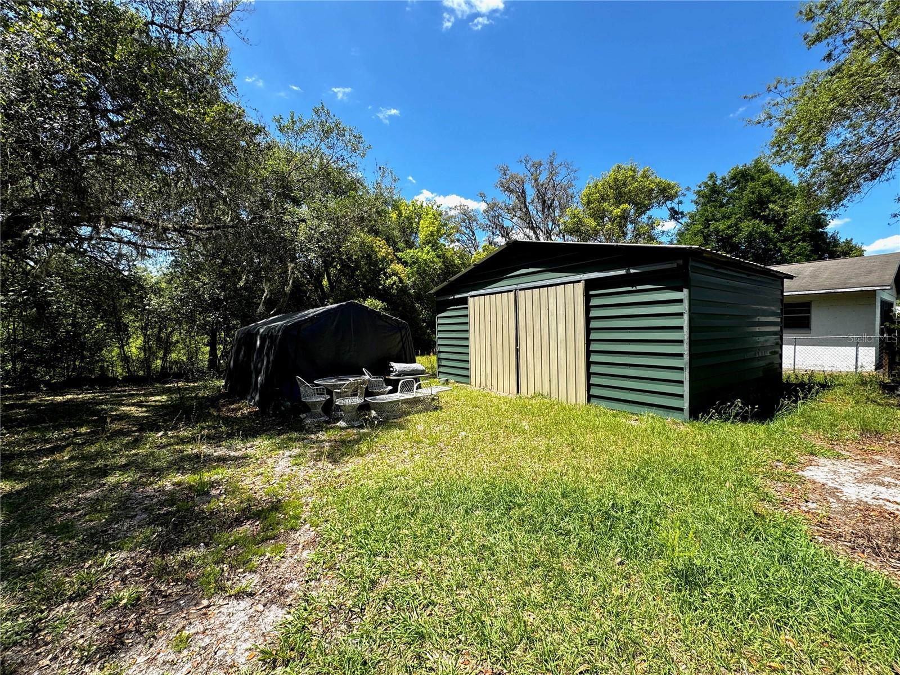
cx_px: 450
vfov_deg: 85.7
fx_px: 364
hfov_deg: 102.1
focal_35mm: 14
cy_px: 338
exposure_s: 1/932
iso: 50
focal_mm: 2.22
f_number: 2.2
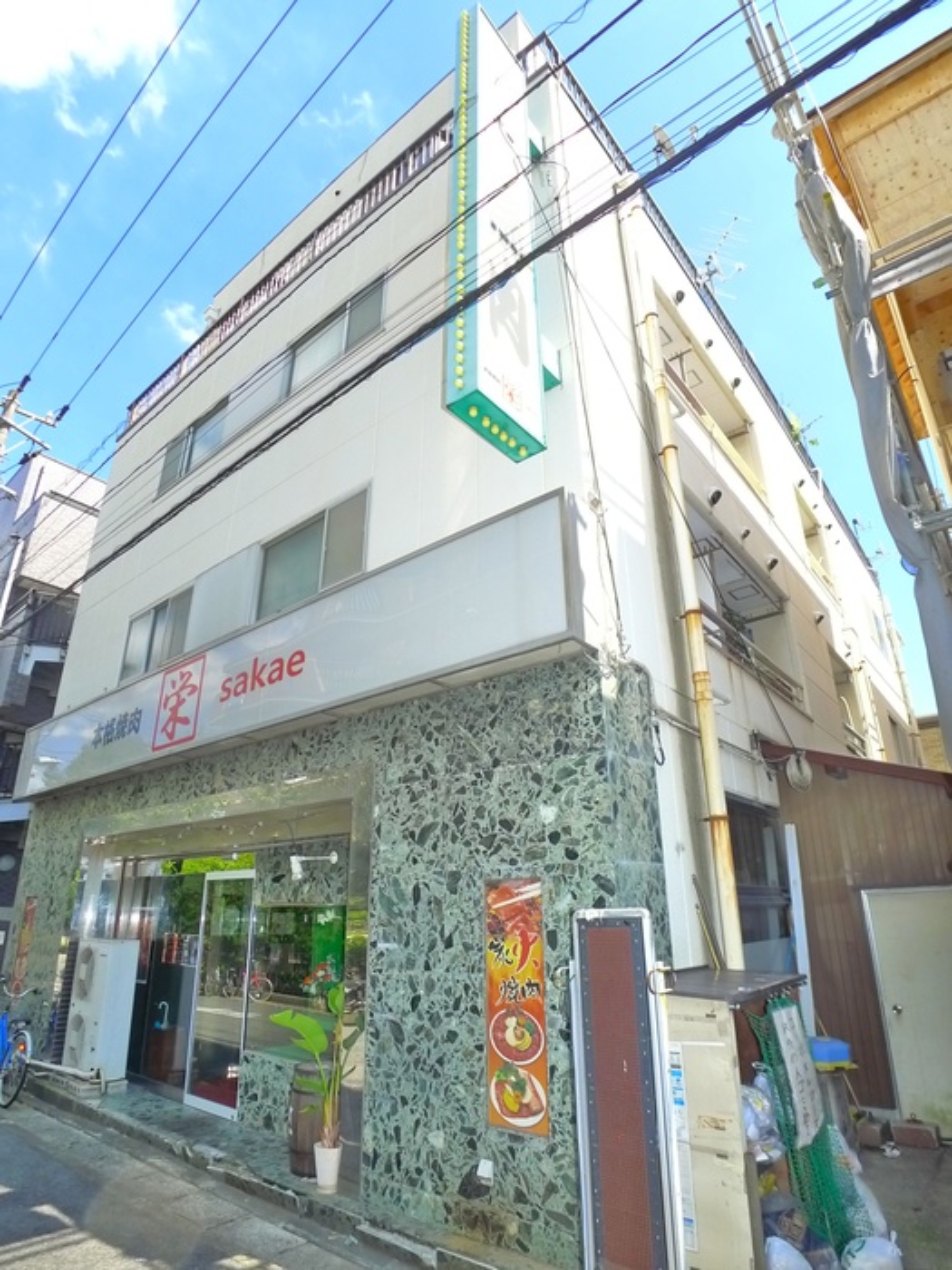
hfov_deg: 56.8
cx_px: 476
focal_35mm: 24
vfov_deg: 71.6
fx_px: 880
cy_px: 635
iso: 400
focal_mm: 5.1
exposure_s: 1/500
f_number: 3.2
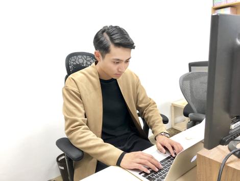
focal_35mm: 28
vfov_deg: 49.8
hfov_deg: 63.4
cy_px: 90
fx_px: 194
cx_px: 120
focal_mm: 4
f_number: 1.8
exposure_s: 1/17
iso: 64
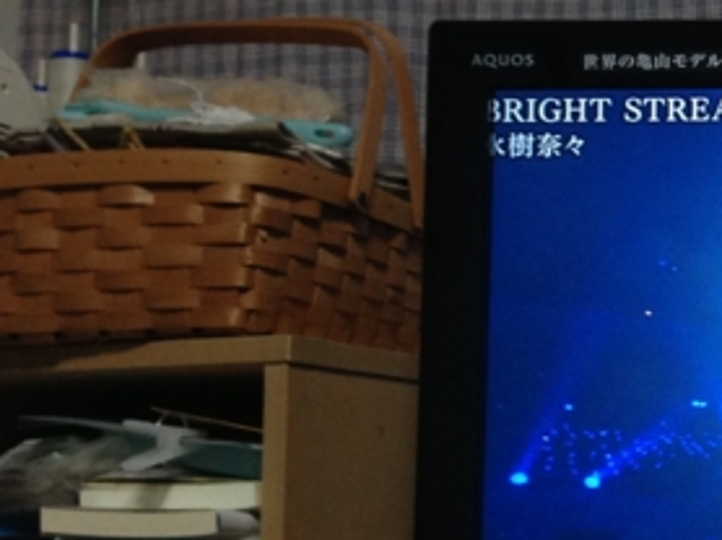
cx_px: 1010
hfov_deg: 18.8
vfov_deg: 15.5
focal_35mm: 95
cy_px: 374
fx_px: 1980
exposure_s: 1/20
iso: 125
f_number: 2.4
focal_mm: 4.13
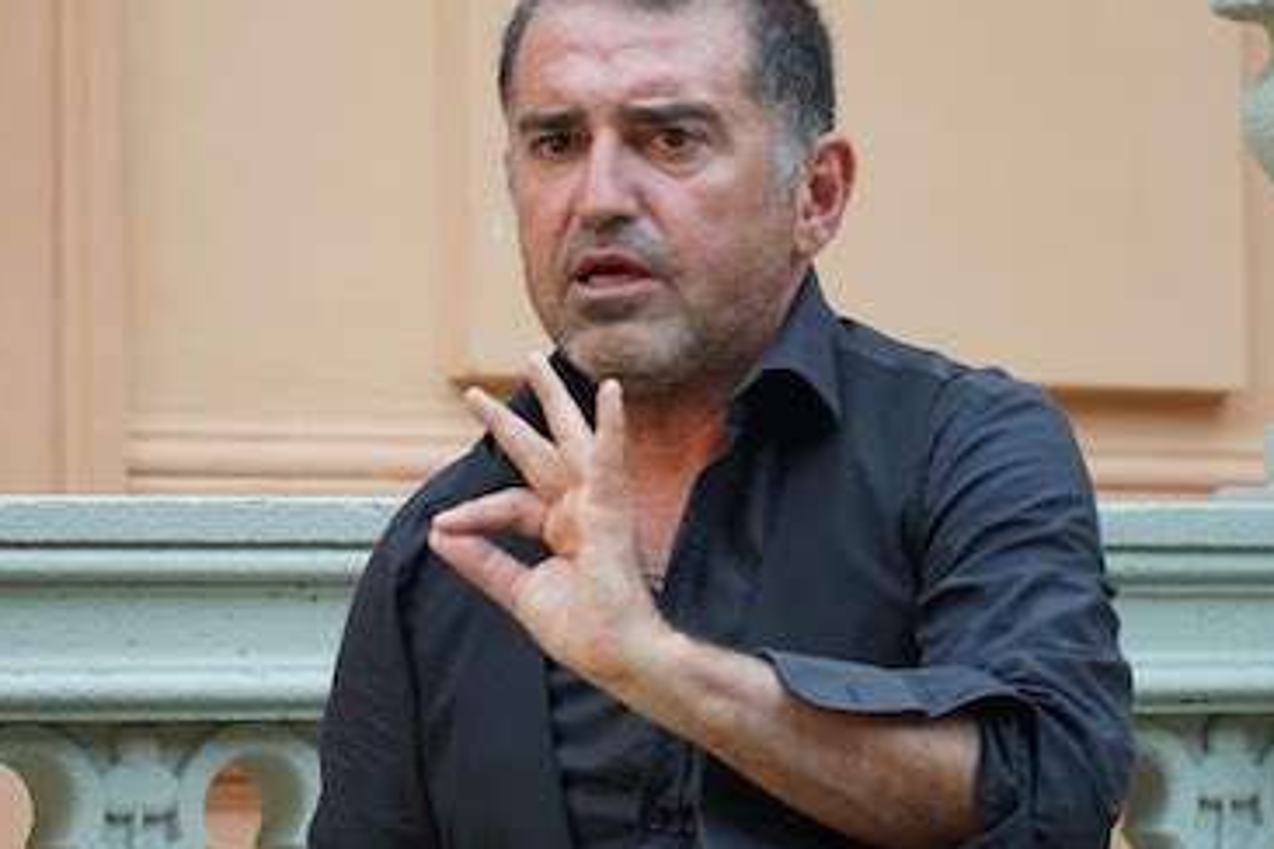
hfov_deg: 7.4
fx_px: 9904
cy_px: 579
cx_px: 390
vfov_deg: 4.9
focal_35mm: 280
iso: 800
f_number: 4
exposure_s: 1/200
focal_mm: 105
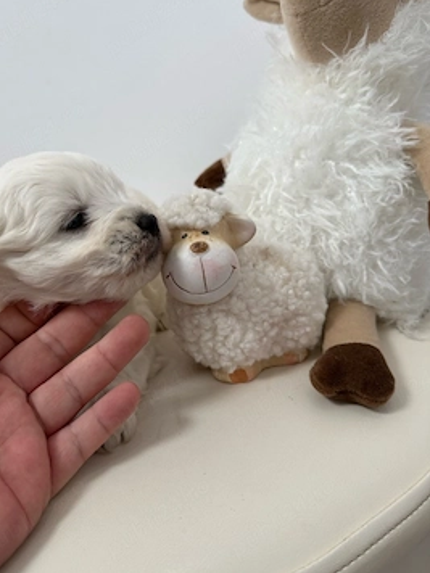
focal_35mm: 27
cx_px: 190
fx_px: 447
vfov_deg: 65.3
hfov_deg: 51.2
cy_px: 286
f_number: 1.78
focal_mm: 6.76
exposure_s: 1/100
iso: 160
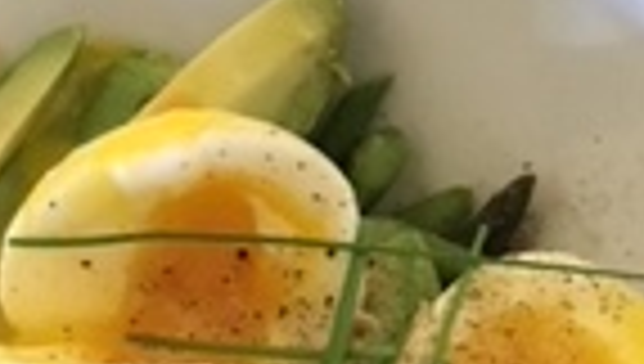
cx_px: 360
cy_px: 40
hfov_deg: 15.2
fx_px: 2412
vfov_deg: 8.6
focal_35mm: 141
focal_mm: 4.15
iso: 320
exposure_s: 1/15
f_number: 2.2
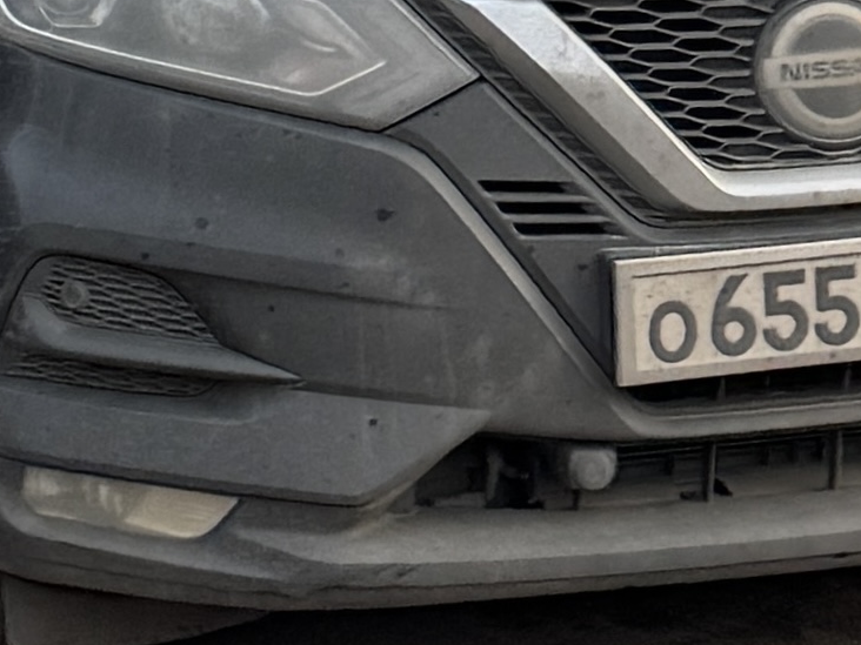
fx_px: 1592
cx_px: 480
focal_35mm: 64
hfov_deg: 30.2
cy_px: -89
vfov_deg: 21.6
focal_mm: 6.76
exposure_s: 1/242
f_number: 1.78
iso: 64
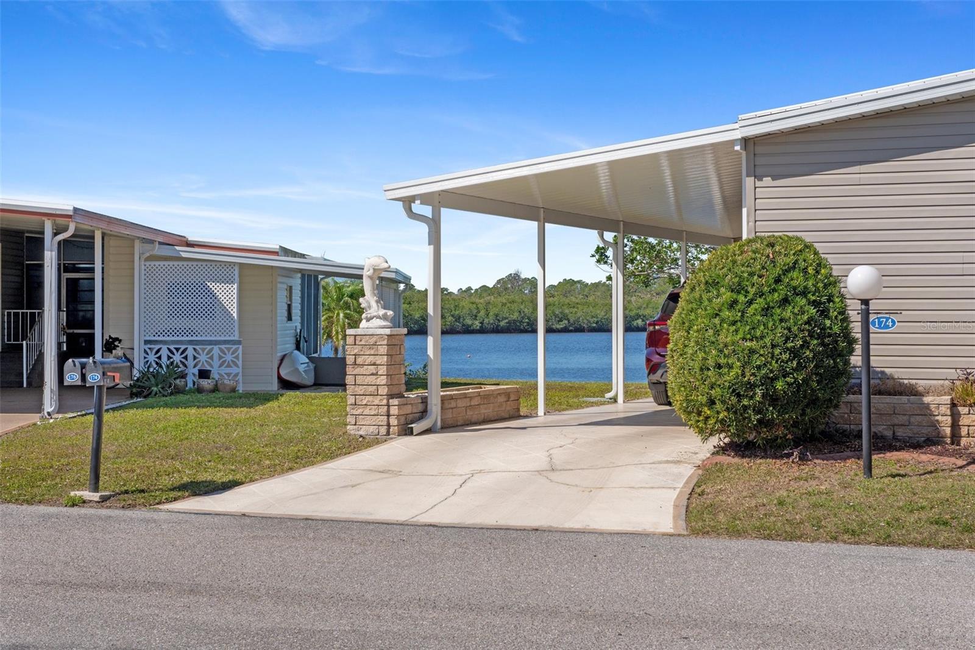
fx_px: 1572
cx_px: 488
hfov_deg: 34.5
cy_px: 325
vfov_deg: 23.4
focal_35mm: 58
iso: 100
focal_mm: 38.7
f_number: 8
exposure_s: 1/400
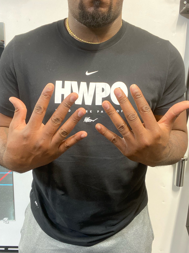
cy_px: 126
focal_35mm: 30
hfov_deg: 46.8
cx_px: 94
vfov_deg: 60.0
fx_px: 218
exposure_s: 1/40
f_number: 2.2
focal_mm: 2.71
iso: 400
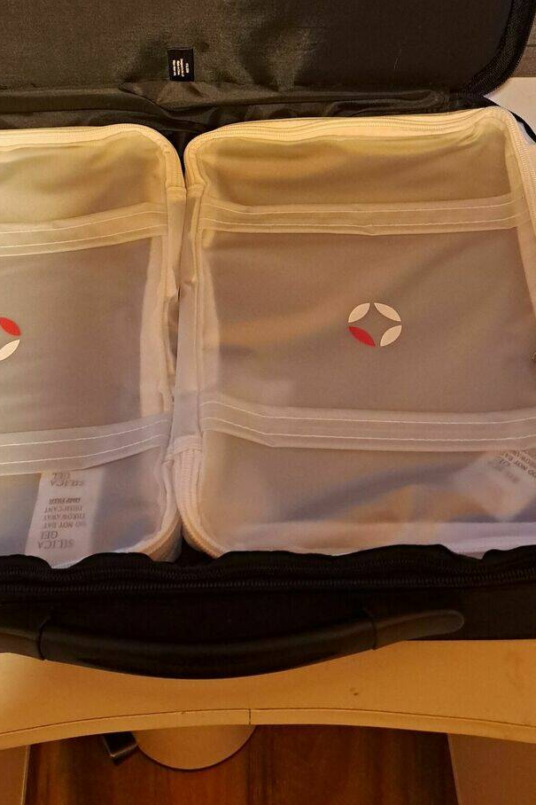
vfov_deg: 41.7
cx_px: 210
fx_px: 983
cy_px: 113
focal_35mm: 44
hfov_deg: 30.4
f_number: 1.8
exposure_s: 1/20
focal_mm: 5.23
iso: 640
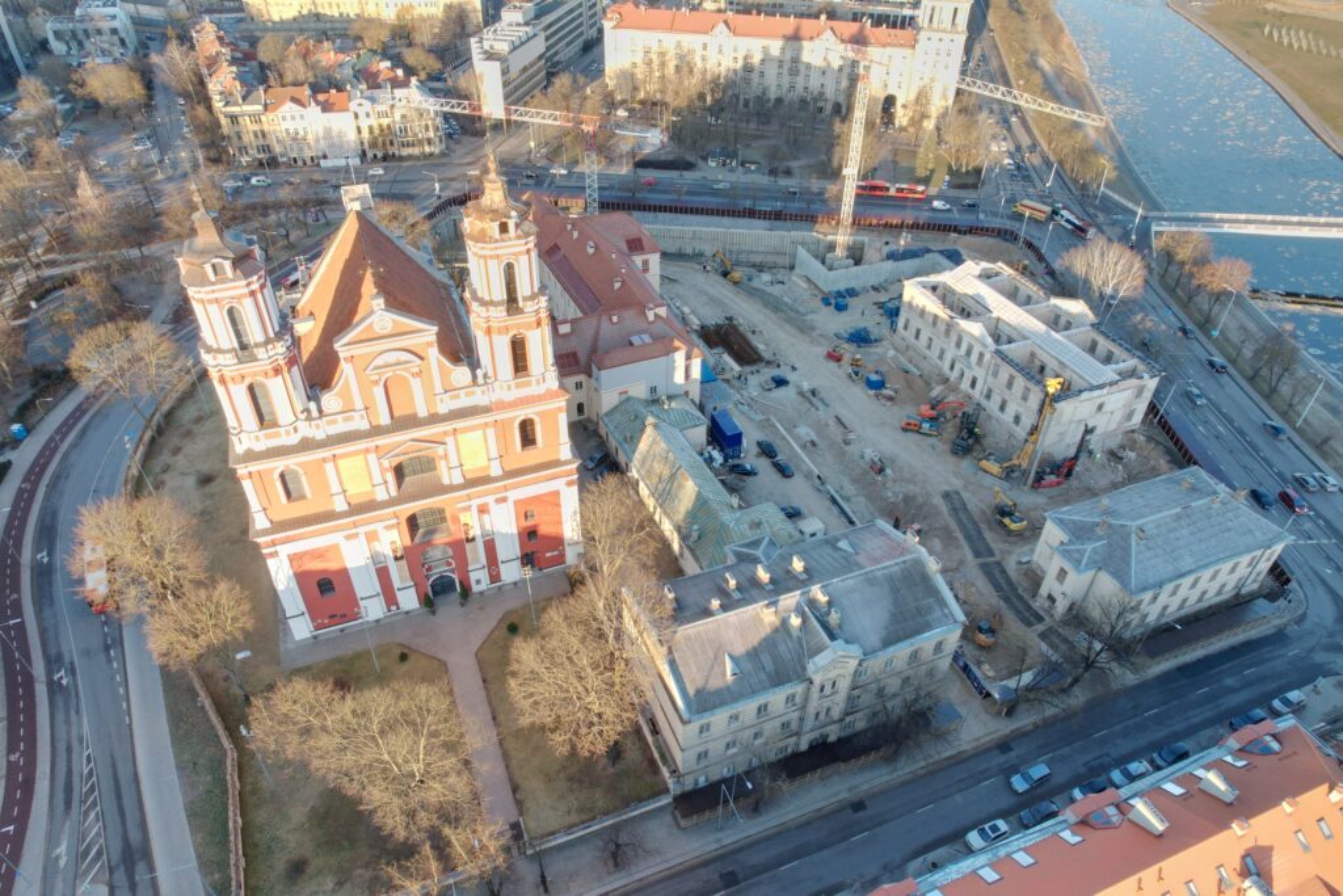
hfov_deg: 78.6
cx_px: 672
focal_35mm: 22
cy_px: 448
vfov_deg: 57.2
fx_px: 821
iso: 100
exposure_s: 1/250
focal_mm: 8.38
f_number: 2.8
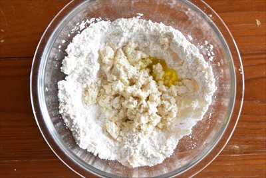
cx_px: 133
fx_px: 333
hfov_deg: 43.6
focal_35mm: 45
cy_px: 89
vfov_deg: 29.9
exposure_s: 1/160
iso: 6400
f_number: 6.3
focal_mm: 30
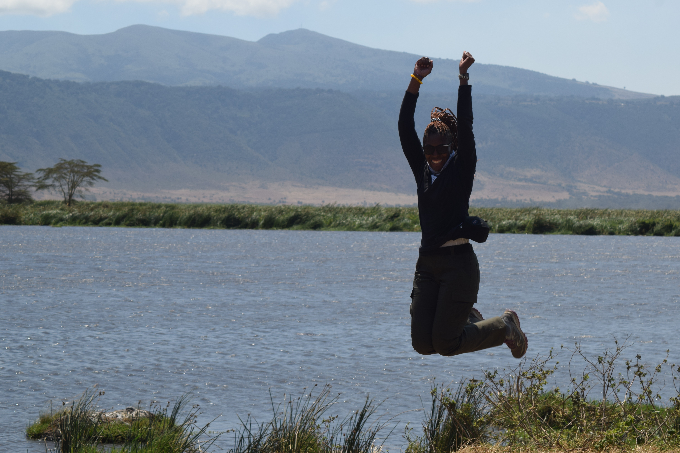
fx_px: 2125
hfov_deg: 18.2
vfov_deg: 12.2
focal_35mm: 112
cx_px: 340
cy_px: 226
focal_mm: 75
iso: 200
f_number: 5.6
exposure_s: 1/500
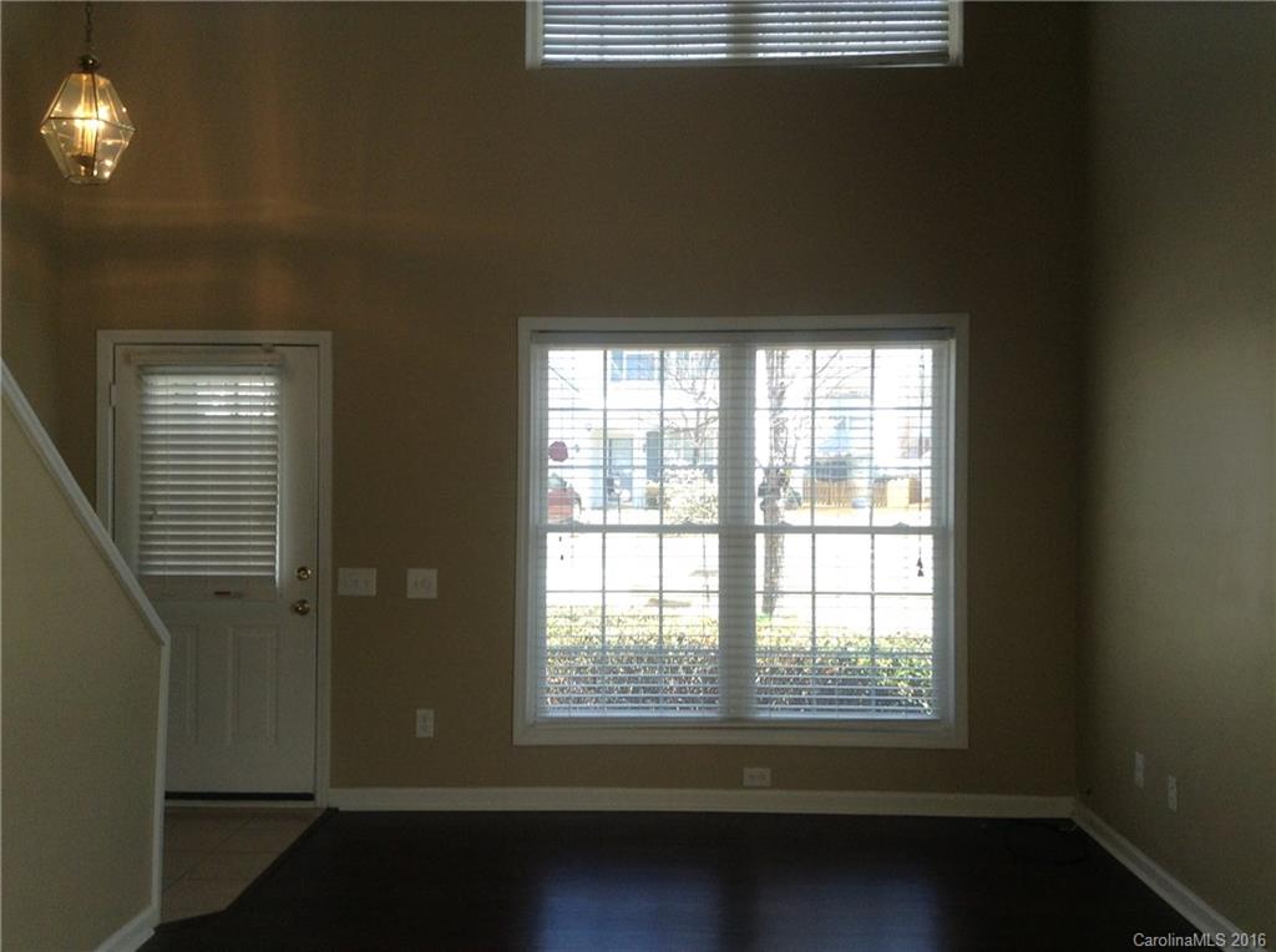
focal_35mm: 33
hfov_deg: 55.4
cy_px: 476
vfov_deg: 42.8
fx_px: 1214
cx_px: 638
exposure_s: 1/100
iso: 40
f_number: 2.4
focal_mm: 3.3
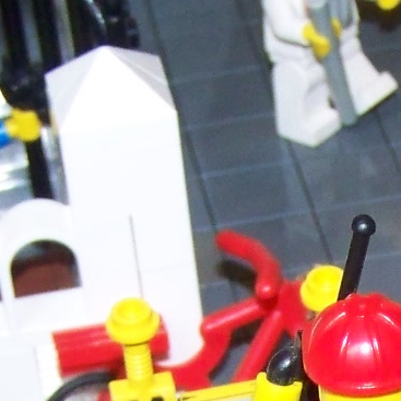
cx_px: 486
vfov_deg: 8.1
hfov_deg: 8.2
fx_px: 2778
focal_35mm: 212
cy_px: 624
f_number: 2.8
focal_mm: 7.2
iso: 200
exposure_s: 1/30
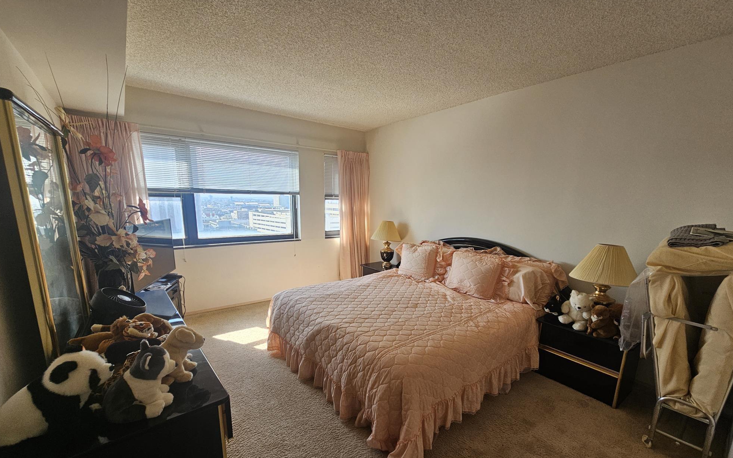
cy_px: 264
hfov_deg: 105.3
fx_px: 280
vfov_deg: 78.1
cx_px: 367
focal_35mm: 14
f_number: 2.2
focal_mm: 2.2
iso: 50
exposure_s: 1/120
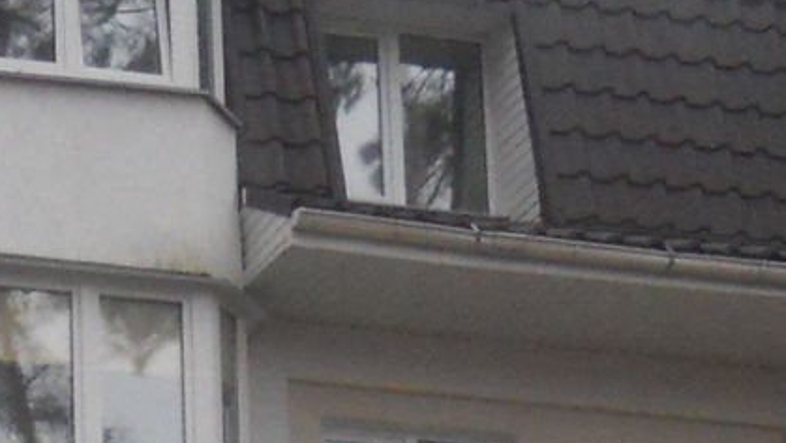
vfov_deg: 7.6
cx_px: -580
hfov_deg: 13.2
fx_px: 3106
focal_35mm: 149
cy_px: 1070
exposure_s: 1/250
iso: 400
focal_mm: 5
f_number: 2.7
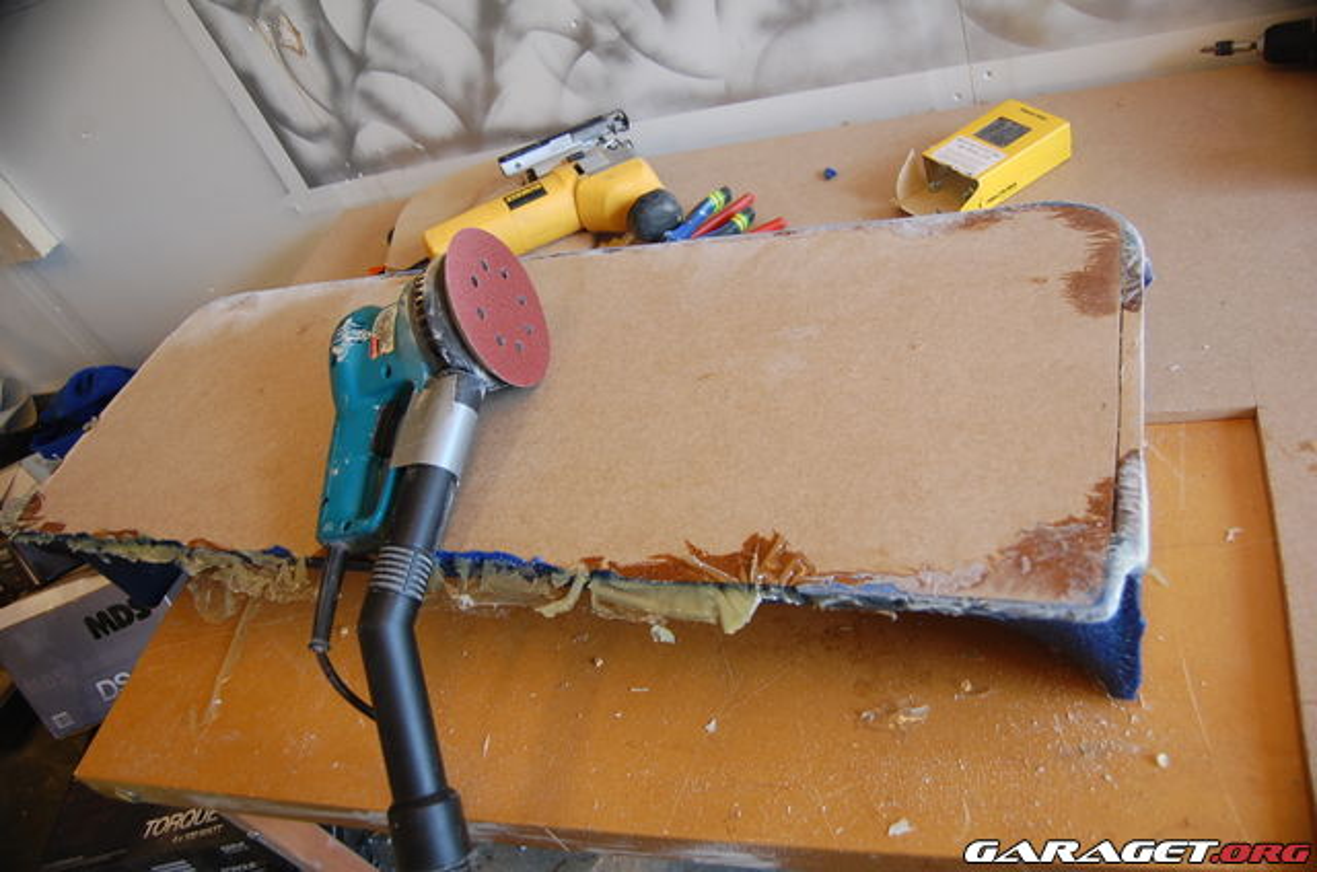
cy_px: 436
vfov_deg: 47.7
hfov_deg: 67.5
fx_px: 986
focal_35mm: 27
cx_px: 658
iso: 400
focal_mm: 18
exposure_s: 1/40
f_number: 3.5
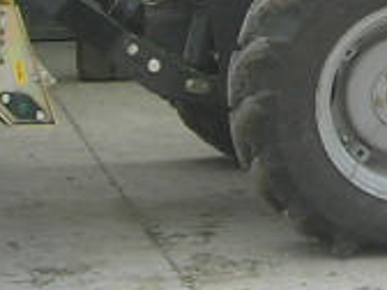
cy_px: -170
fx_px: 2594
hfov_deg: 8.4
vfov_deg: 6.3
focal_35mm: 232
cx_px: 546
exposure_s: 1/313
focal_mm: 7.8
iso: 64
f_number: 4.8
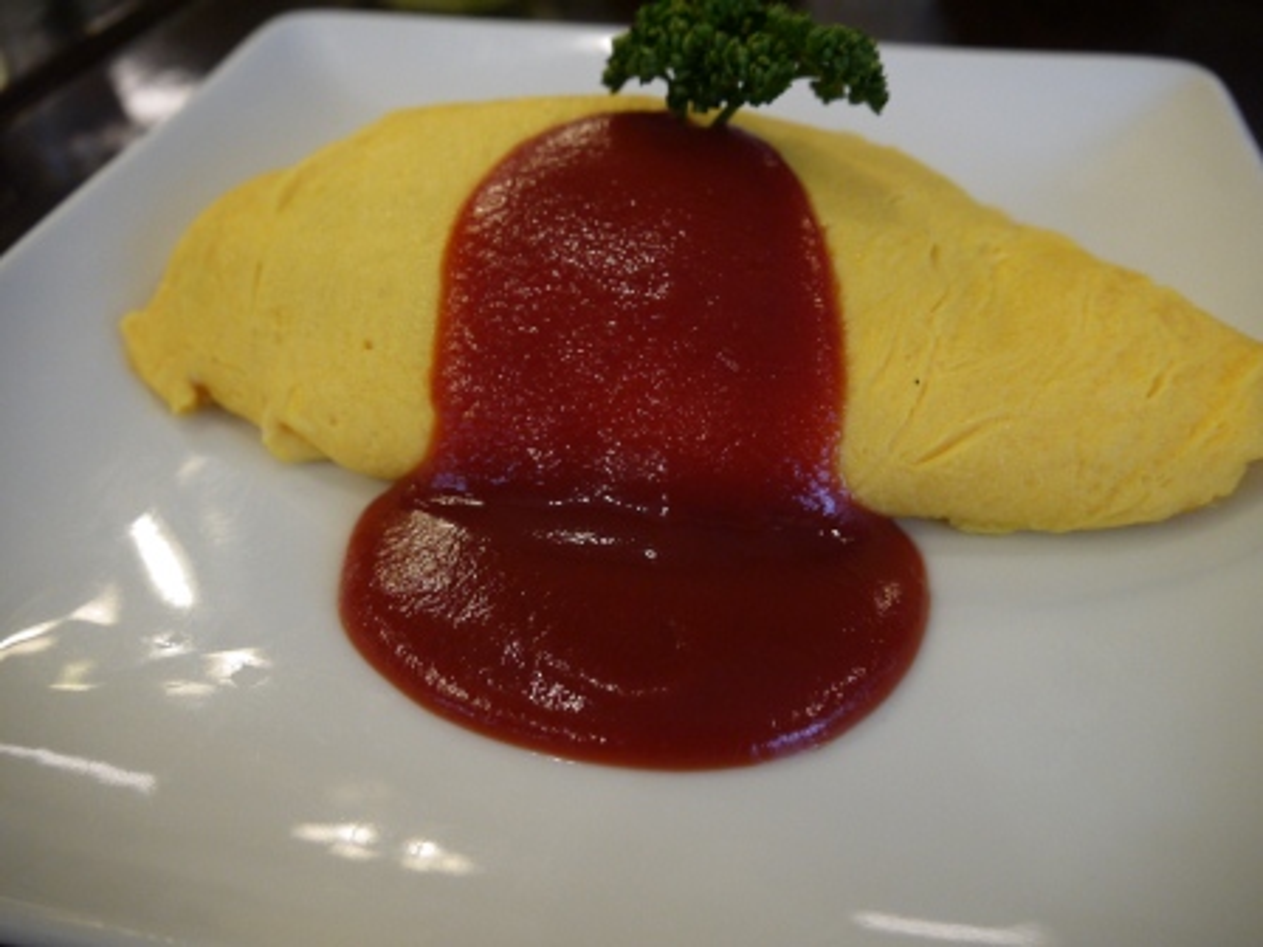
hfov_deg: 63.4
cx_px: 632
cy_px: 474
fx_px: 1022
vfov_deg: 49.7
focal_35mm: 28
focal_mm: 14
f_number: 3.5
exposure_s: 1/60
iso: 800
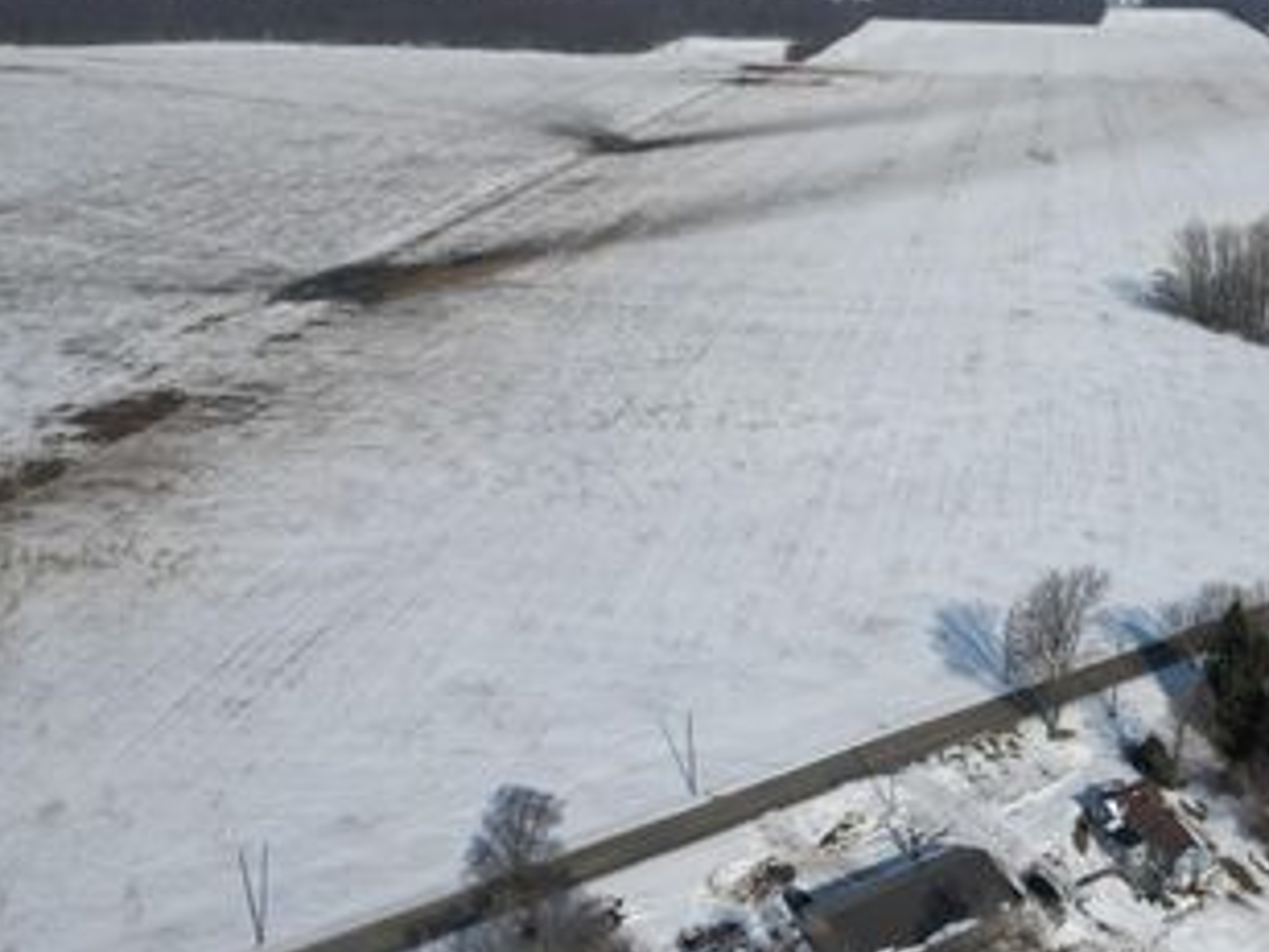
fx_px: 1430
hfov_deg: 45.8
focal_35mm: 39
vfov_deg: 36.8
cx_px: 985
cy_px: 480
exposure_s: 1/8000
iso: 100
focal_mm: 6.72
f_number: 1.7
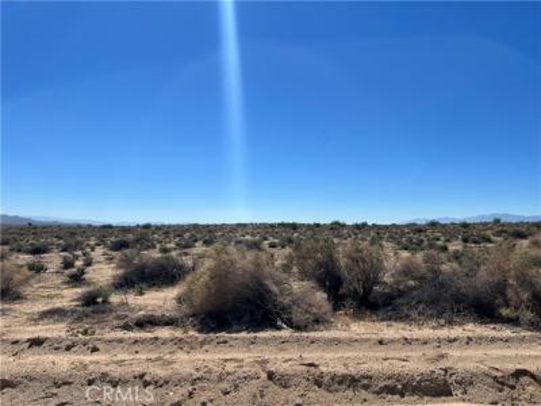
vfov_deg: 53.1
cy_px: 203
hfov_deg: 67.3
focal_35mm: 26
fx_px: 406
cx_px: 270
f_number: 1.5
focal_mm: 5.7
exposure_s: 1/8000
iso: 50
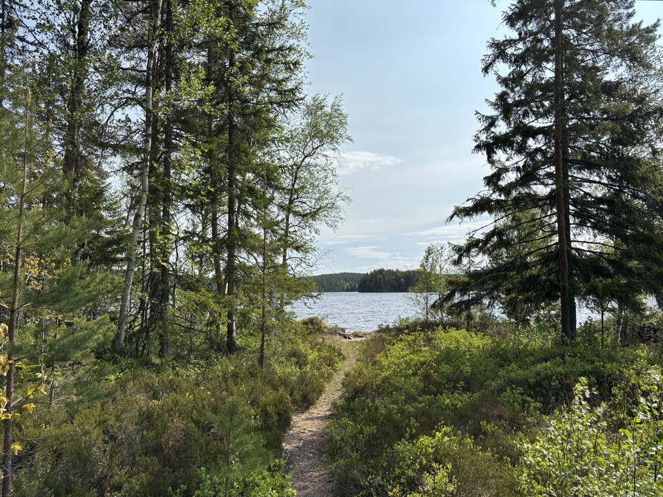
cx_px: 332
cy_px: 248
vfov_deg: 53.1
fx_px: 498
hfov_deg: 67.3
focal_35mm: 26
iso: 50
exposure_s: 1/2857
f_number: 1.6
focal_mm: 5.96
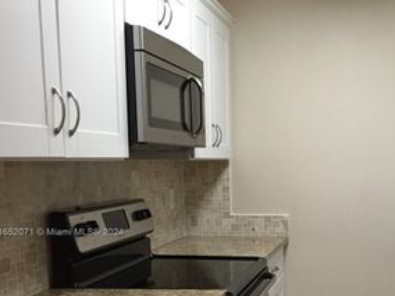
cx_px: 332
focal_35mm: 51
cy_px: 233
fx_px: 582
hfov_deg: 35.9
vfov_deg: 28.0
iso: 160
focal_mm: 4.15
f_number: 2.2
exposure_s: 1/30
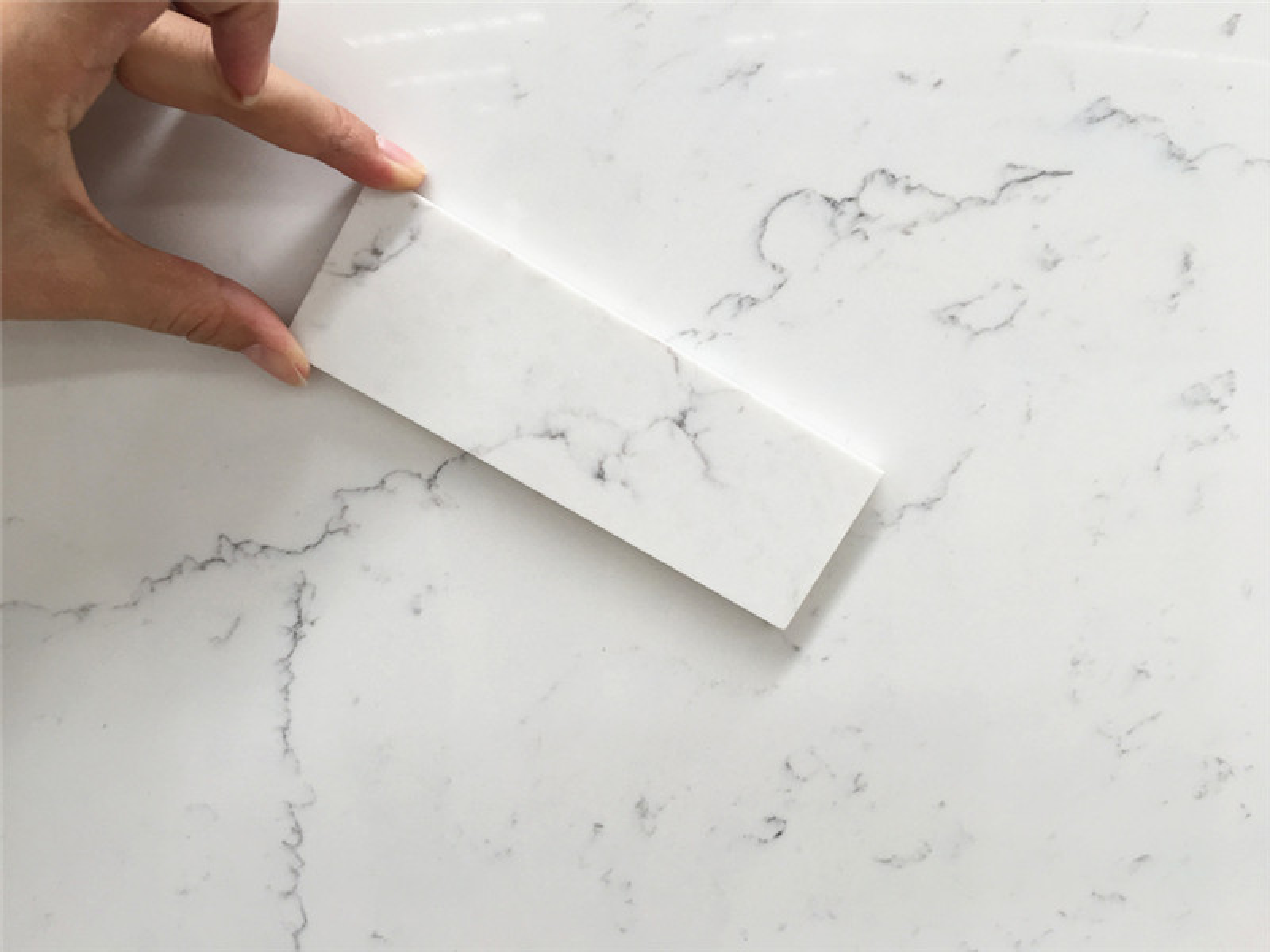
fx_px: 1064
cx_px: 635
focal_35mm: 29
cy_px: 476
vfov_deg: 48.2
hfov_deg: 61.7
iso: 32
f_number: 2.2
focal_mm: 4.15
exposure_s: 1/100
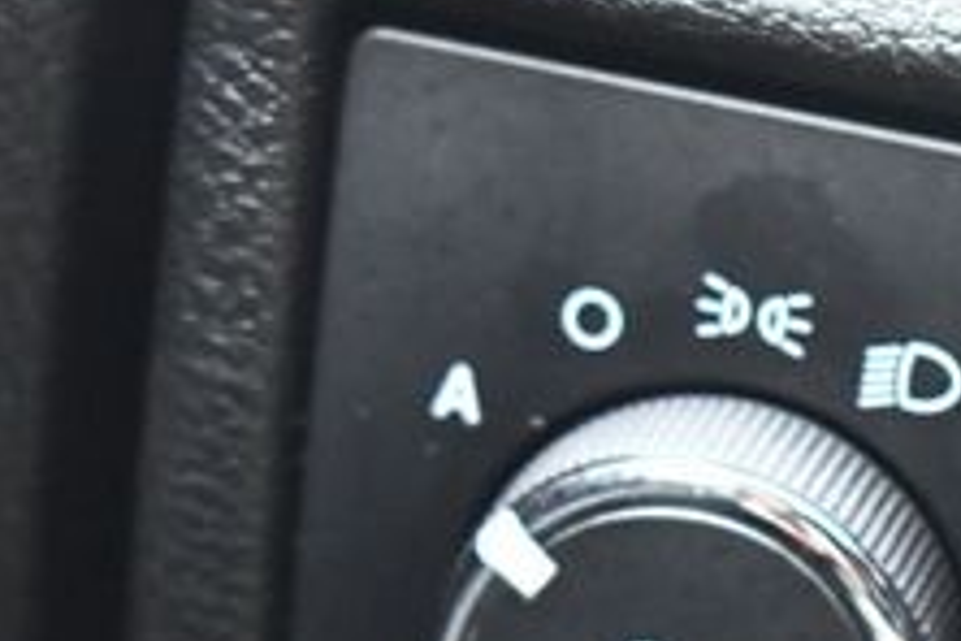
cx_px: 792
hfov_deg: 12.5
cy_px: 654
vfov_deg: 8.3
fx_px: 4378
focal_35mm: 164
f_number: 4.8
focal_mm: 38
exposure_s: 1/60
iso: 5000
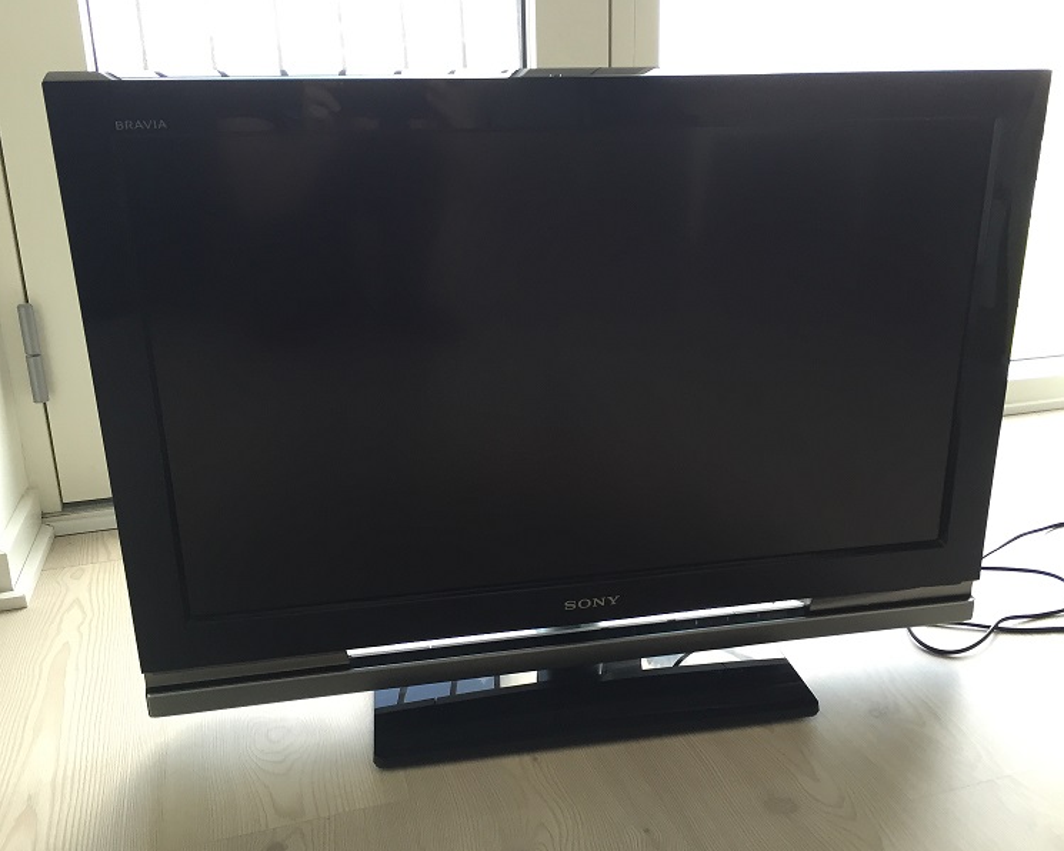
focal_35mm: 31
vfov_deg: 47.1
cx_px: 558
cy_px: 430
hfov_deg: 57.2
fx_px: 976
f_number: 2.2
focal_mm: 4.15
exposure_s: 1/30
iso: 32
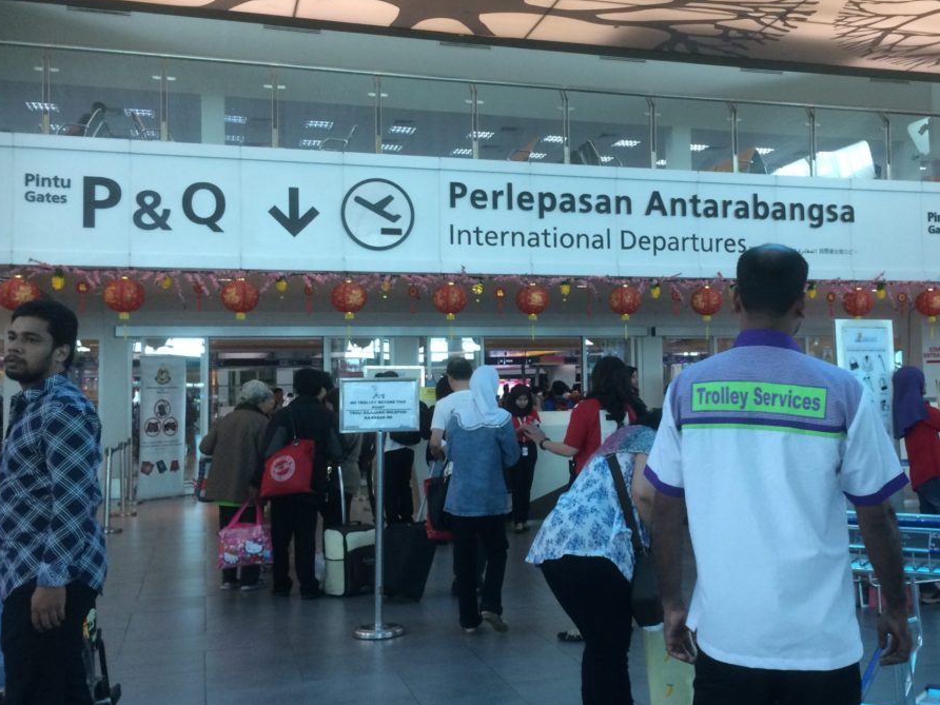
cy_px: 330
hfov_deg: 47.5
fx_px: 1059
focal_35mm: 39
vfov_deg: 36.8
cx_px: 570
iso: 80
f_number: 2.2
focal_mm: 4.15
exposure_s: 1/33
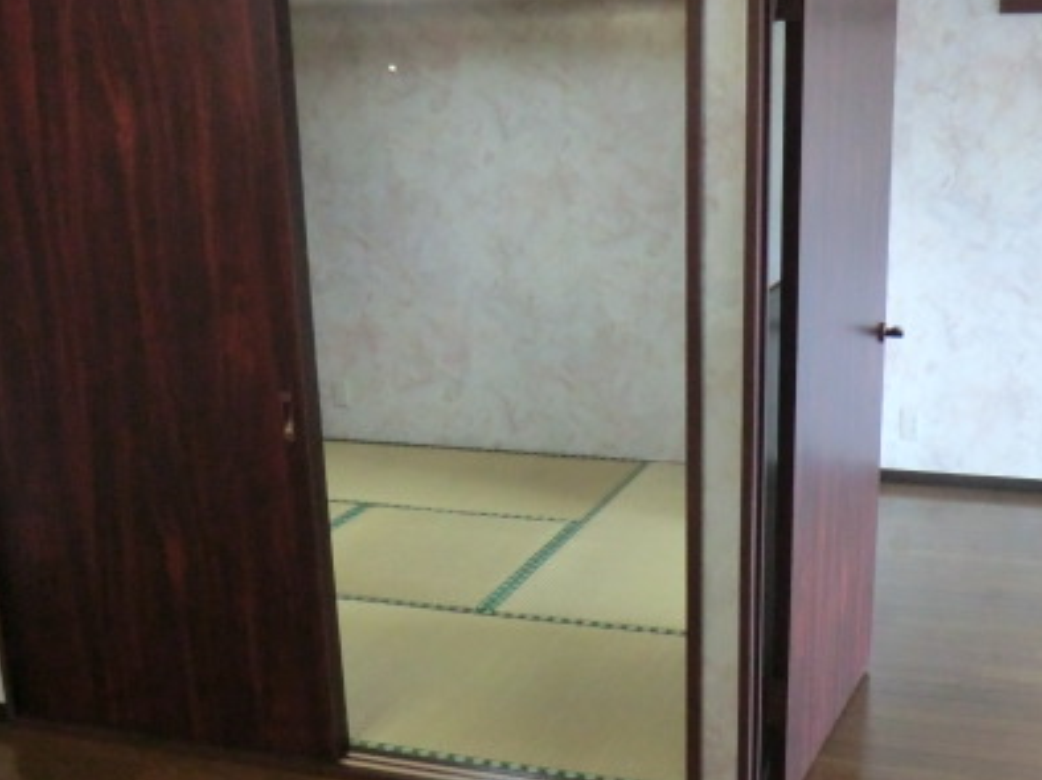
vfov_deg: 36.7
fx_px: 1173
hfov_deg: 47.4
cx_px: 664
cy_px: 444
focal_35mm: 39
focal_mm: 4.3
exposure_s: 1/60
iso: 500
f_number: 3.2
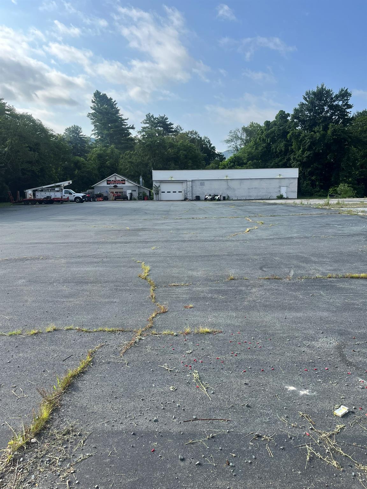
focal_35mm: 26
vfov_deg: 67.3
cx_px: 184
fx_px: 368
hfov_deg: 53.1
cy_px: 244
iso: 50
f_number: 1.6
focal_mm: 5.1
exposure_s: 1/2688
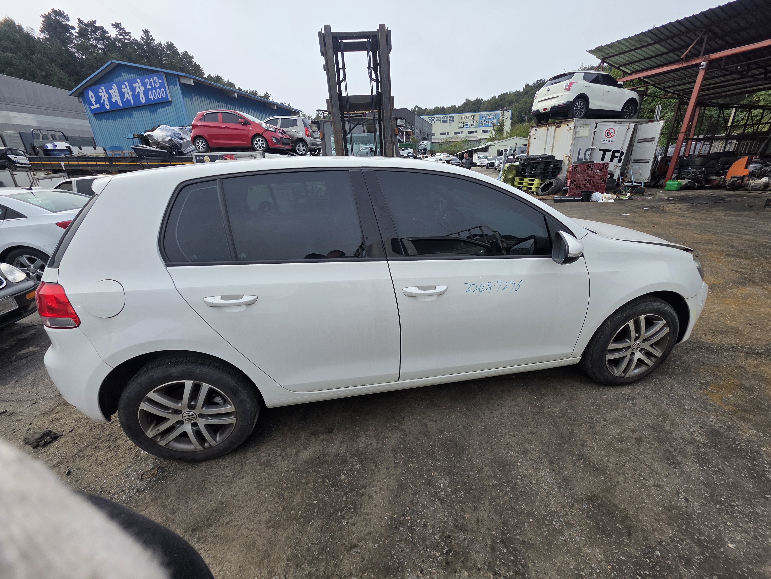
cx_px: 386
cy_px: 290
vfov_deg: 89.9
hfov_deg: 106.2
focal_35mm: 13
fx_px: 290
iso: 40
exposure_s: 1/1567
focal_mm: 2.2
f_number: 1.9
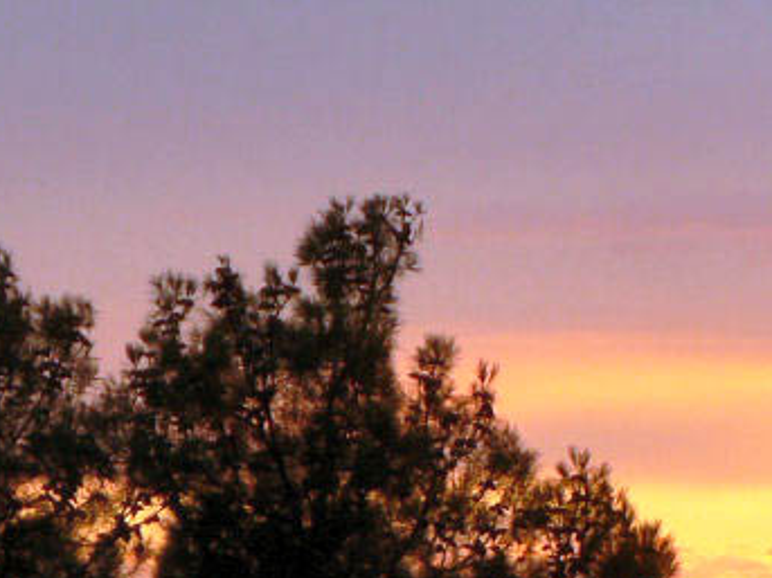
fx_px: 12128
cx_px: 1085
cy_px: 591
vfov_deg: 2.7
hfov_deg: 3.6
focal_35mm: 544
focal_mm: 30.4
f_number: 3.3
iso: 80
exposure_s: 1/60
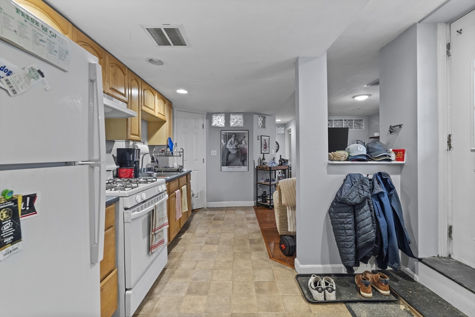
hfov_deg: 95.0
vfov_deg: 72.1
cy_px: 158
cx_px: 238
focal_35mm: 16
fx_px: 218
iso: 320
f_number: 7.1
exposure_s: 1/1.25
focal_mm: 16.5
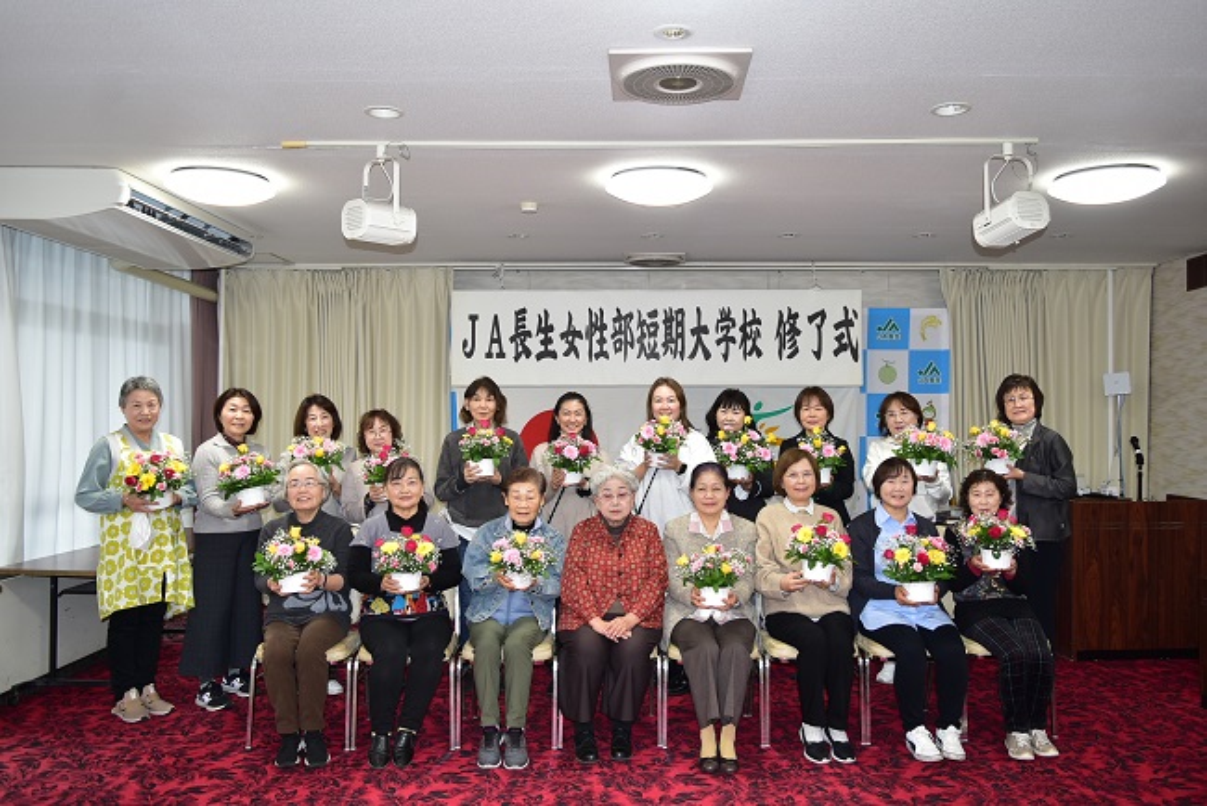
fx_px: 1006
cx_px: 604
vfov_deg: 43.6
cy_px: 403
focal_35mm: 30
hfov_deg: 61.9
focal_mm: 20
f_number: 4
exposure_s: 1/60
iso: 450
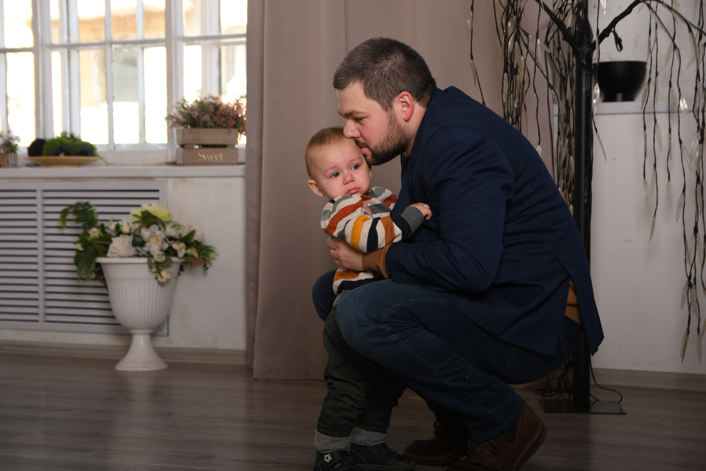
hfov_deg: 27.0
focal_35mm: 75
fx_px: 1471
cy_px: 236
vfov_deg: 18.2
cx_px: 353
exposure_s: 1/250
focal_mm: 50
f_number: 4
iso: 250
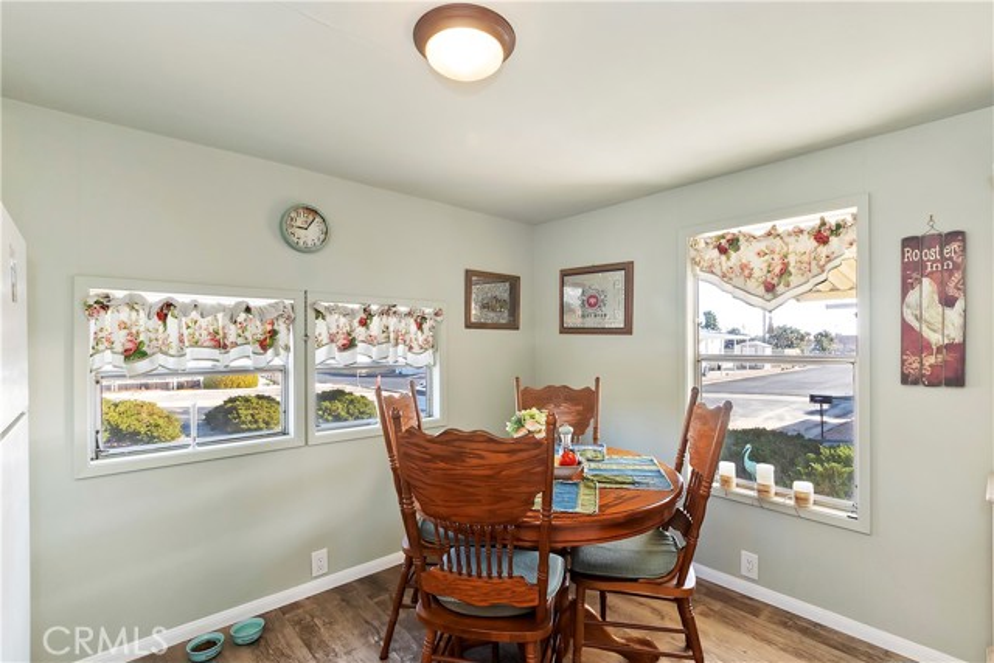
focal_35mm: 15
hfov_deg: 100.4
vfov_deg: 77.4
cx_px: 497
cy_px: 332
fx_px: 414
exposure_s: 1/30
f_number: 8
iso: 400
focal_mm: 10
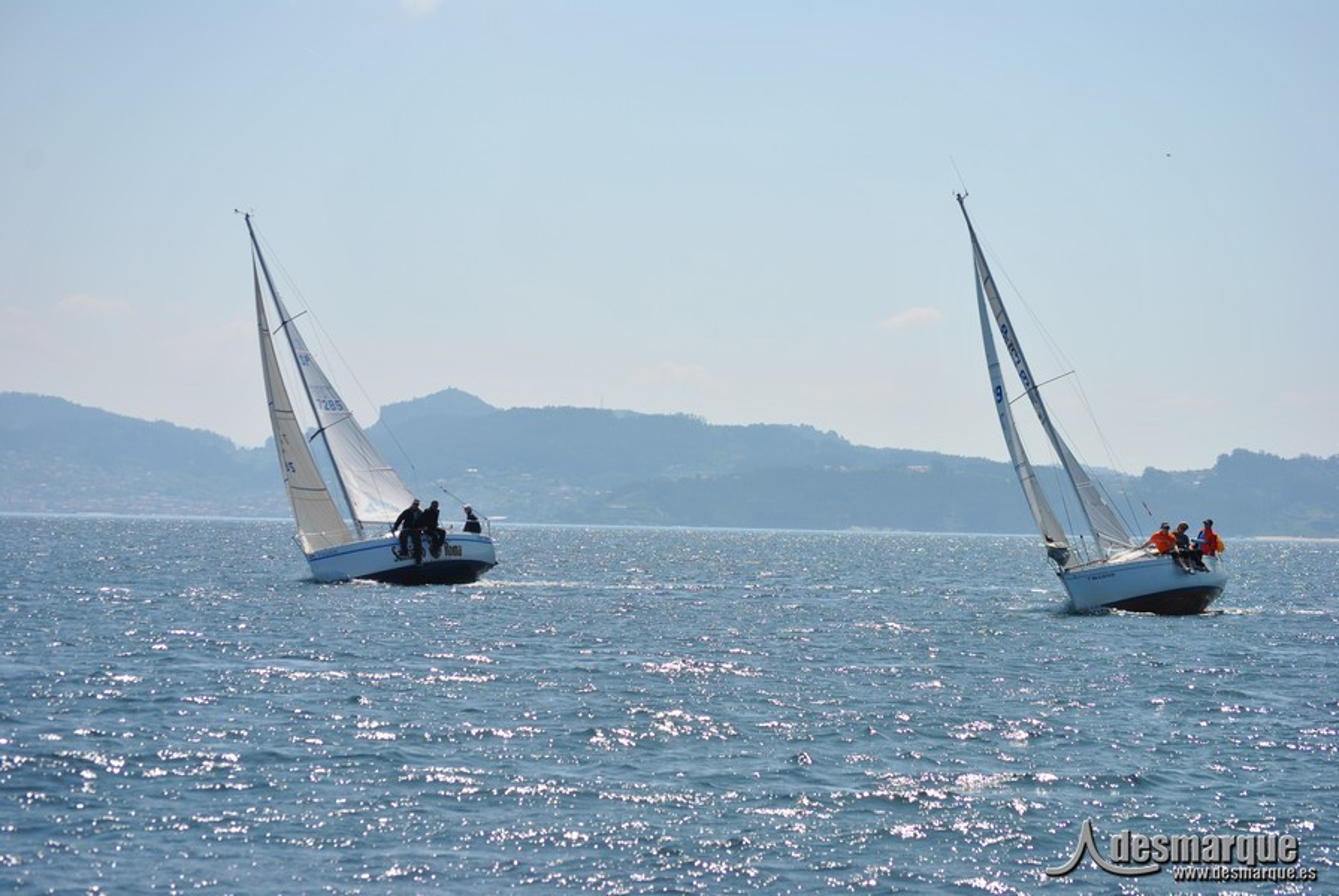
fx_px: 4469
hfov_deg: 17.0
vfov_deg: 11.5
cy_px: 448
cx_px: 670
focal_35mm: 120
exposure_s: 1/640
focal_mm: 80
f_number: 6.3
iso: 100
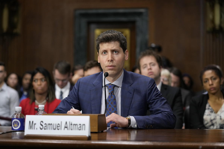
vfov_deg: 15.9
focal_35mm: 86
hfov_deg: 23.6
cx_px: 112
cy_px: 74
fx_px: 535
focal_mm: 86
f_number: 2.8
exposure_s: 1/320
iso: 2000
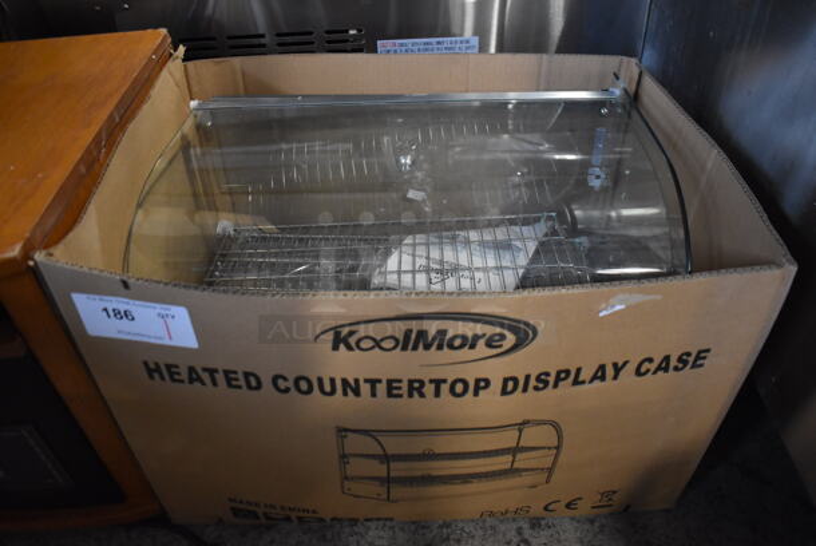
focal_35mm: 27
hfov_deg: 67.3
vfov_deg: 48.0
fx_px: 613
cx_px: 408
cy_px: 273
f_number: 3.5
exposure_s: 1/125
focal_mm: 18
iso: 2500
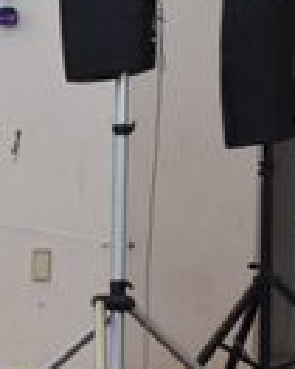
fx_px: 4044
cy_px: 220
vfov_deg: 5.2
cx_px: -530
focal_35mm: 371
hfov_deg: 4.1
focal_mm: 56
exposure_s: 1/1250
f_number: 9
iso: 1600
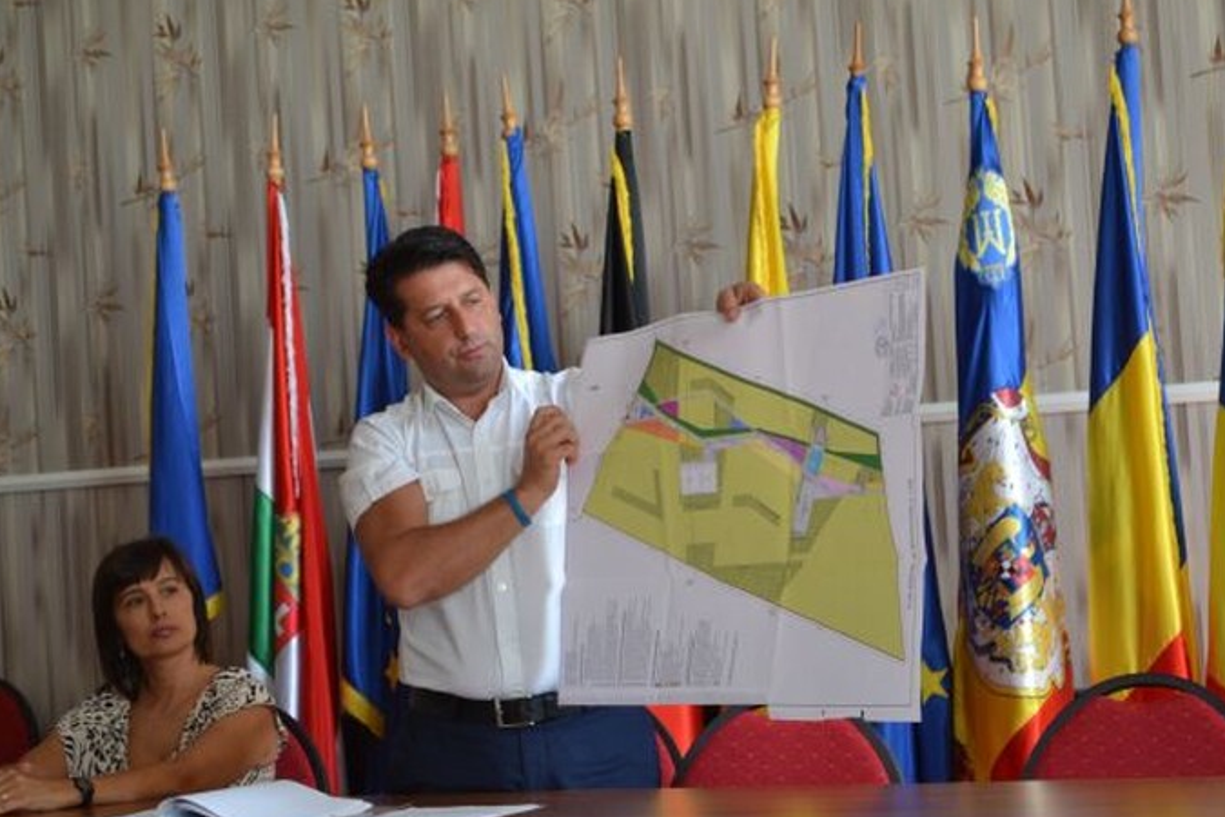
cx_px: 552
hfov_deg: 25.4
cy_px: 416
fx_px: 2722
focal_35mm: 80
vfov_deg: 17.1
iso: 560
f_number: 5.3
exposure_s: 1/60
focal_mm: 48
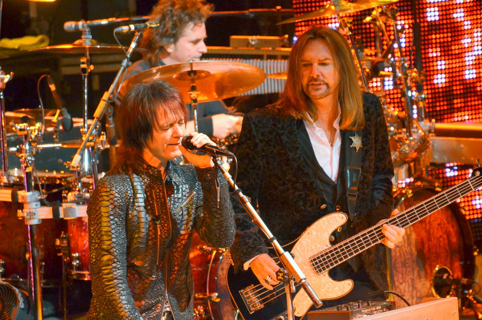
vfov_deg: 3.4
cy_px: 160
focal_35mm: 405
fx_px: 5412
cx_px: 241
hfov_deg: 5.1
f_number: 5.6
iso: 1600
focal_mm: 270
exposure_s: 1/200
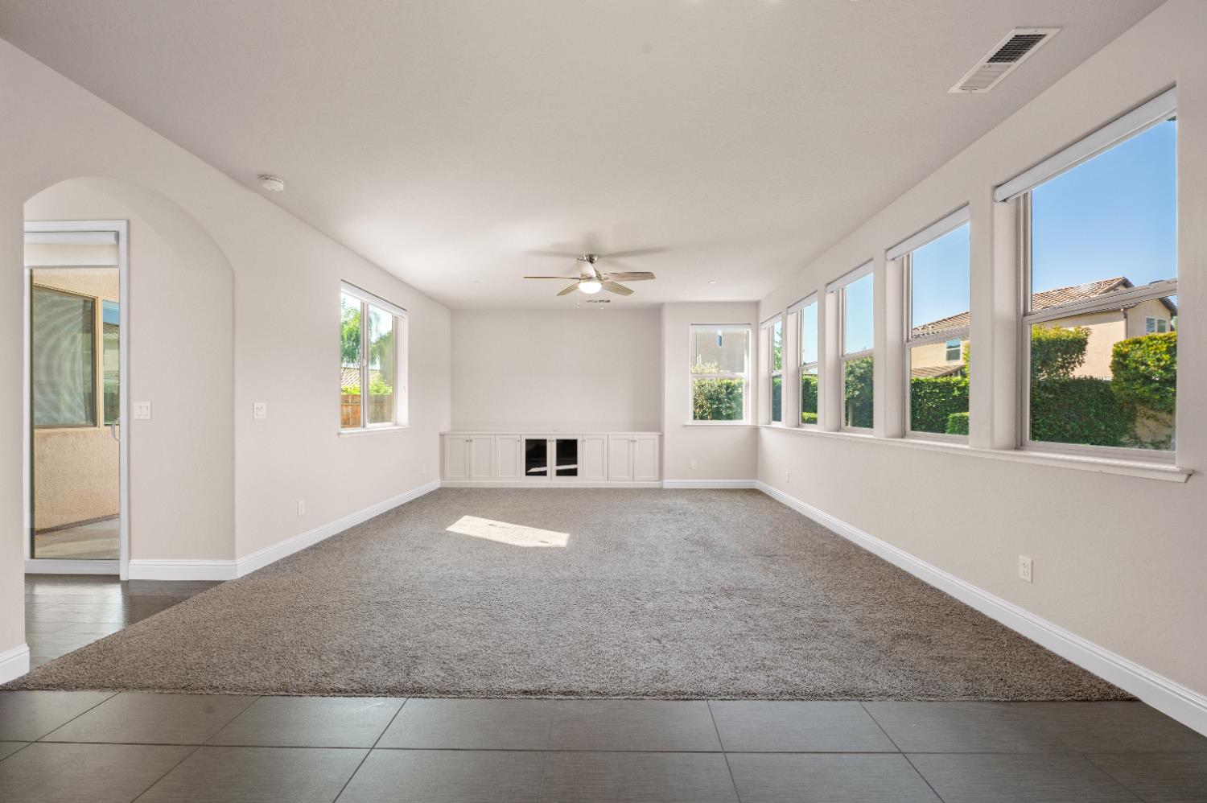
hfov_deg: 104.3
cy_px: 402
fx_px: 469
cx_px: 604
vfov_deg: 81.1
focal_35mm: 14
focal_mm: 14
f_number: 9
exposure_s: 1/13
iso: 250
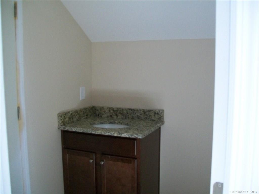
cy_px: 97
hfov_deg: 51.4
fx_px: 269
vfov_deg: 39.7
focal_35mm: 36
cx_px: 130
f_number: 2.7
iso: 160
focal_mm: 6
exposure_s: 1/60
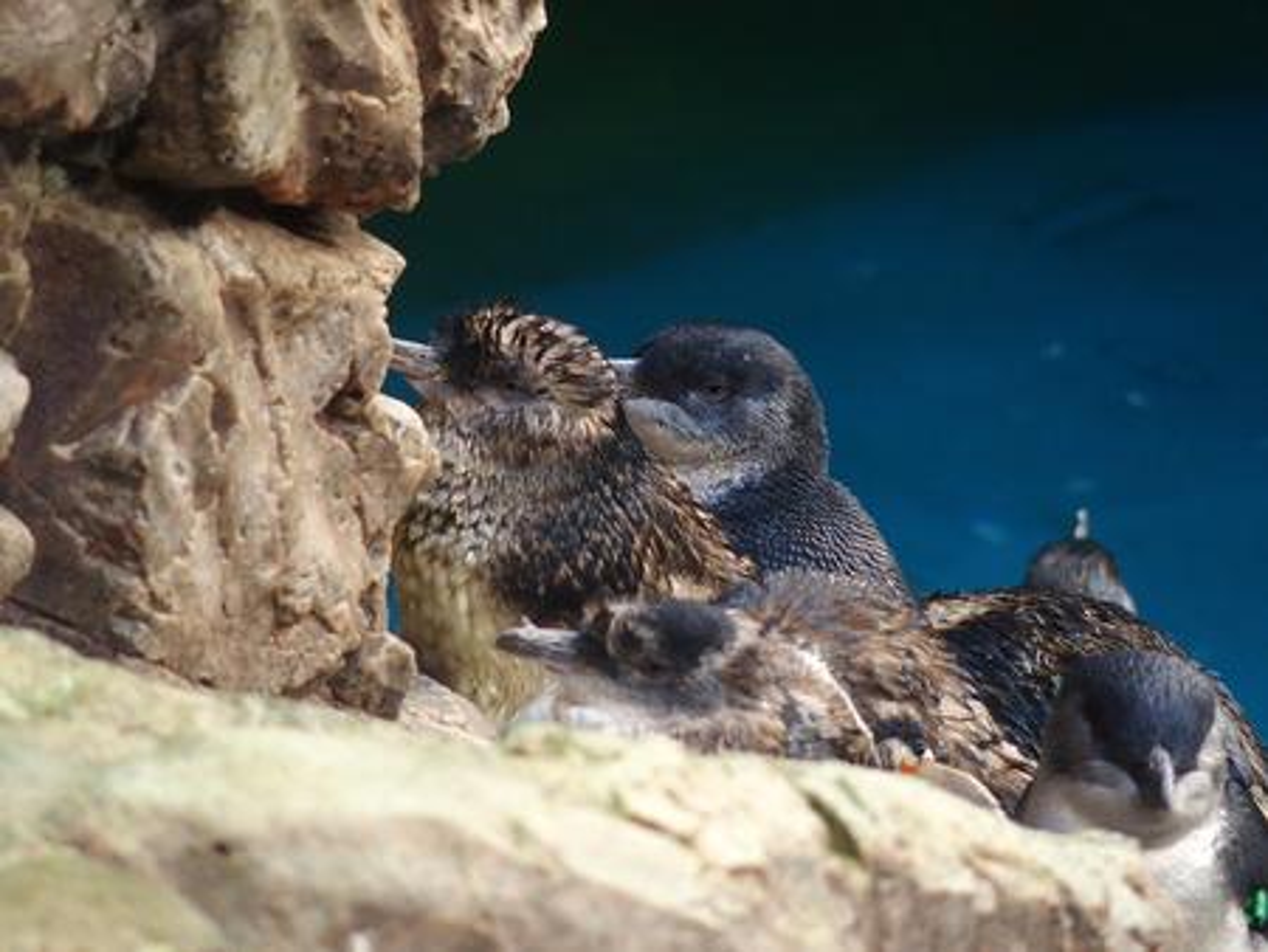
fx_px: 10995
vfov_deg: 5.0
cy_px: 476
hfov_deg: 6.6
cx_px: 634
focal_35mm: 300
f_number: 2.8
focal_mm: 64.3
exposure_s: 1/125
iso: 800
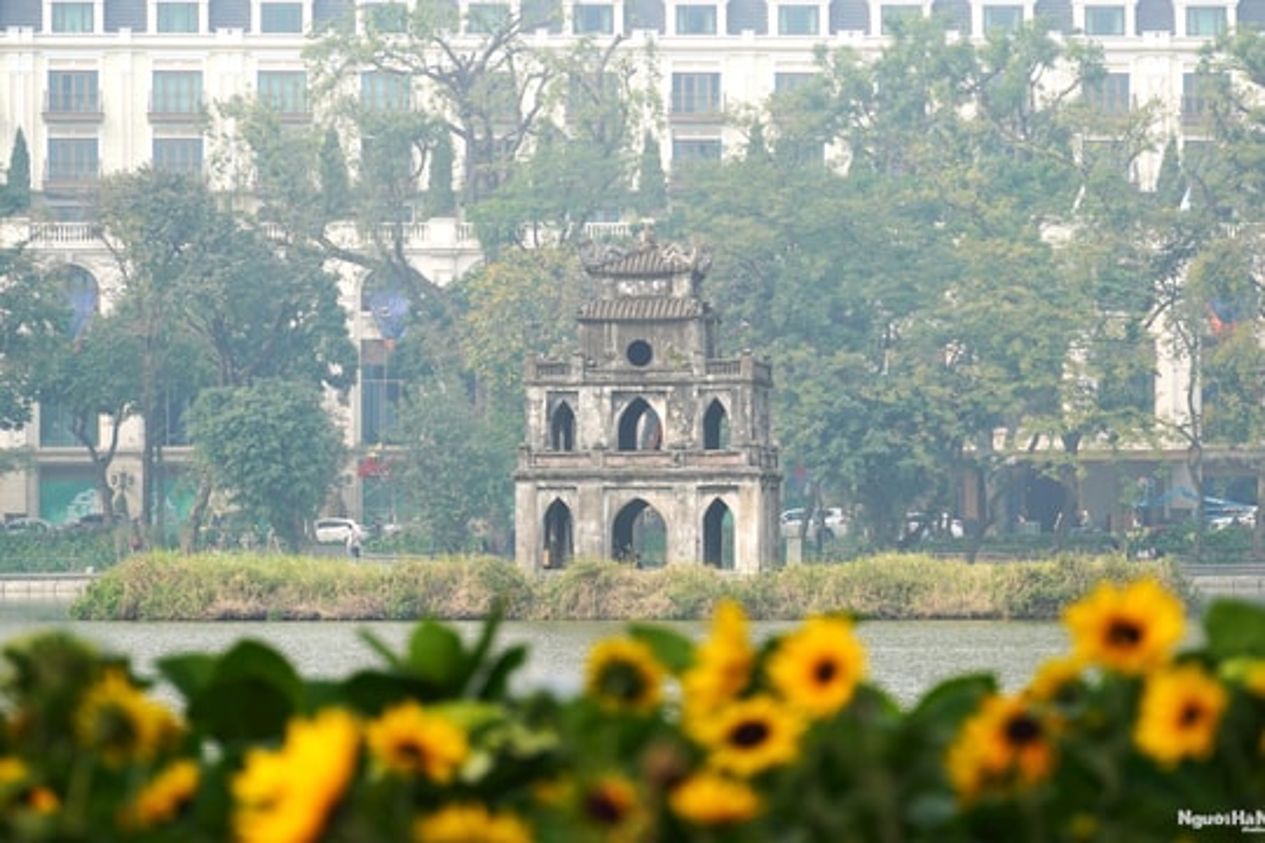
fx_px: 4427
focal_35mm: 126
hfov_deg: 16.3
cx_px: 632
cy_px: 422
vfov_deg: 10.9
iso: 100
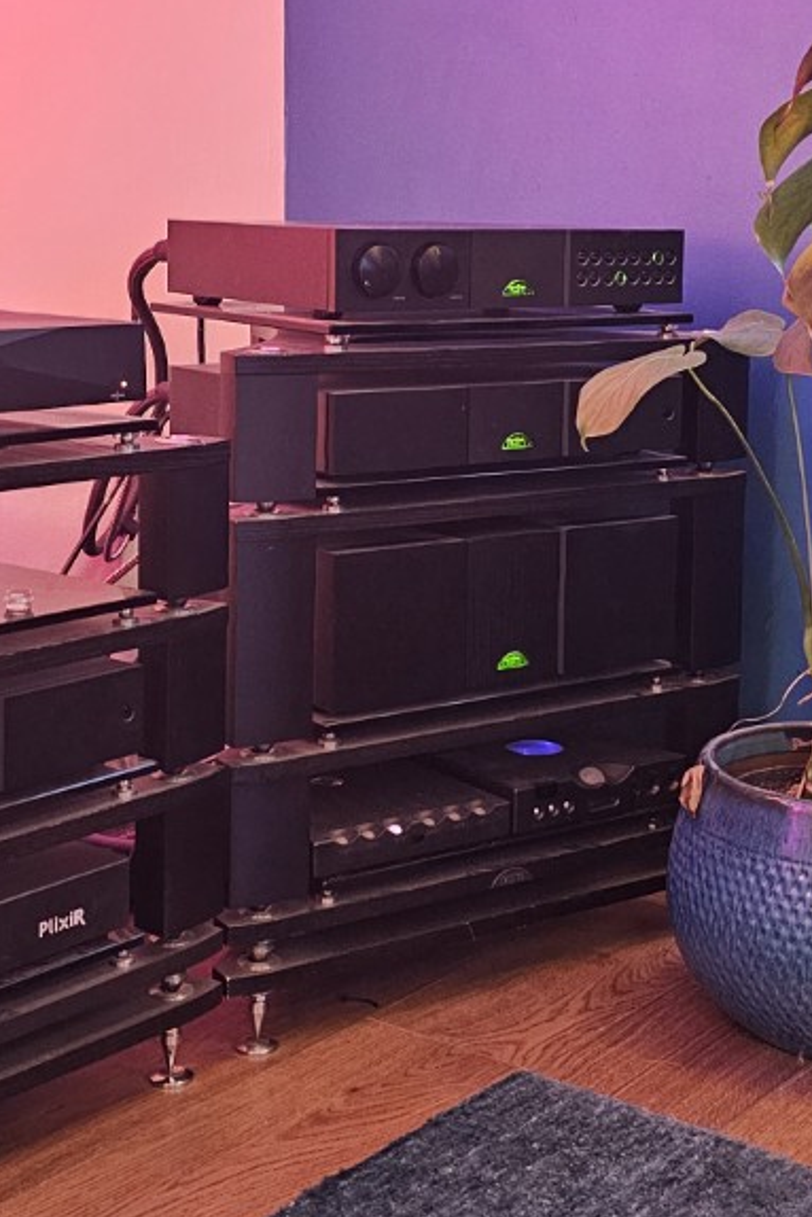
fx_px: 2029
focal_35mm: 60
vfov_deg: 33.3
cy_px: 475
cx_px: 458
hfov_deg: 22.6
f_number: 1.7
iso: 640
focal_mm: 6.3
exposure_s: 1/25
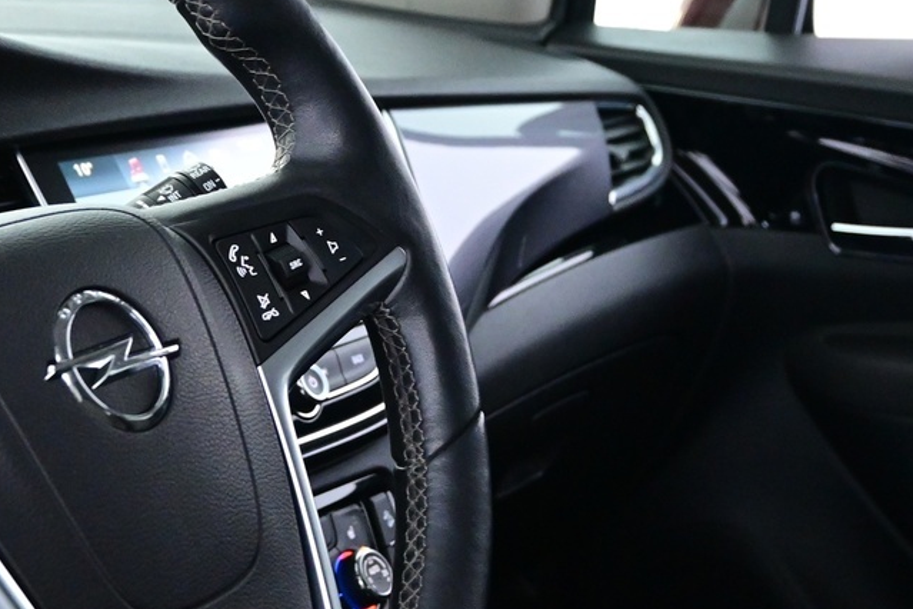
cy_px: 487
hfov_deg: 26.0
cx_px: 387
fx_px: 1975
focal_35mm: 78
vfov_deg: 17.4
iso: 3200
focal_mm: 20.5
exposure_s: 1/30
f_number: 3.8
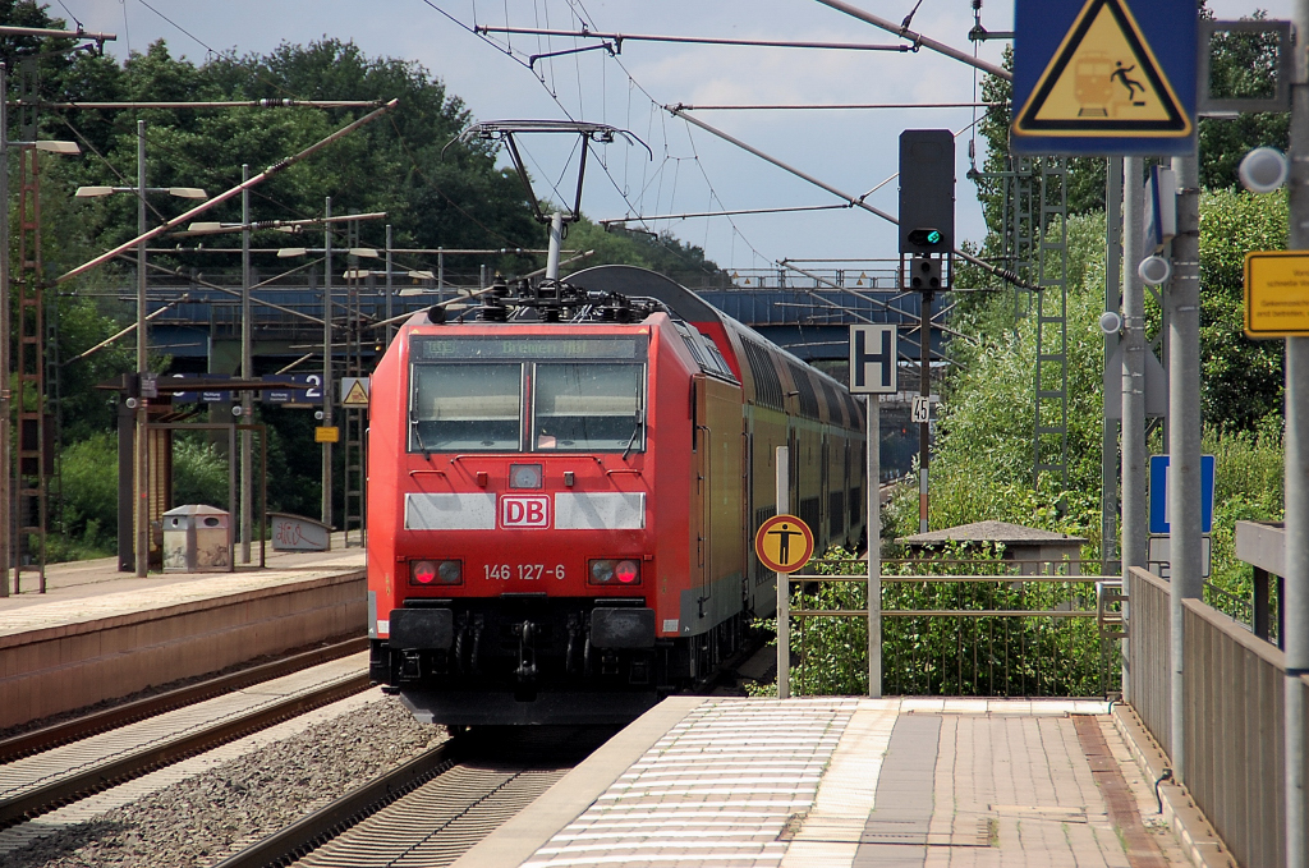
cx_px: 654
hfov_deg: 6.9
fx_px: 10889
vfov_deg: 4.6
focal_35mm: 300
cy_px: 434
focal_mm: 200
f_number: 6.3
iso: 400
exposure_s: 1/1000
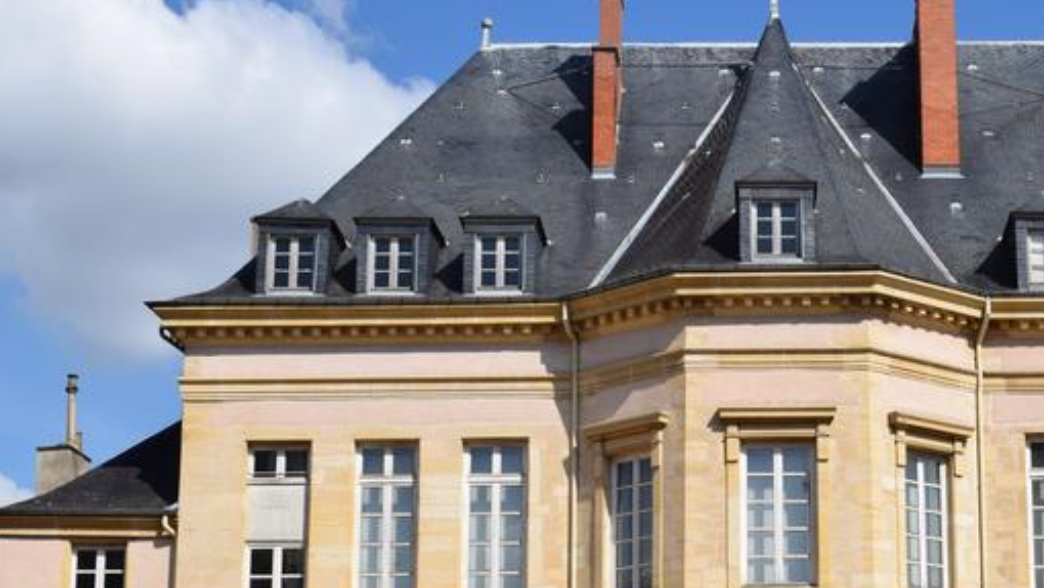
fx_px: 2074
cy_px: 504
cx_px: 850
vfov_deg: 16.0
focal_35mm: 75
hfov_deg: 27.6
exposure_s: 1/500
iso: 200
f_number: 11
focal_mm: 27
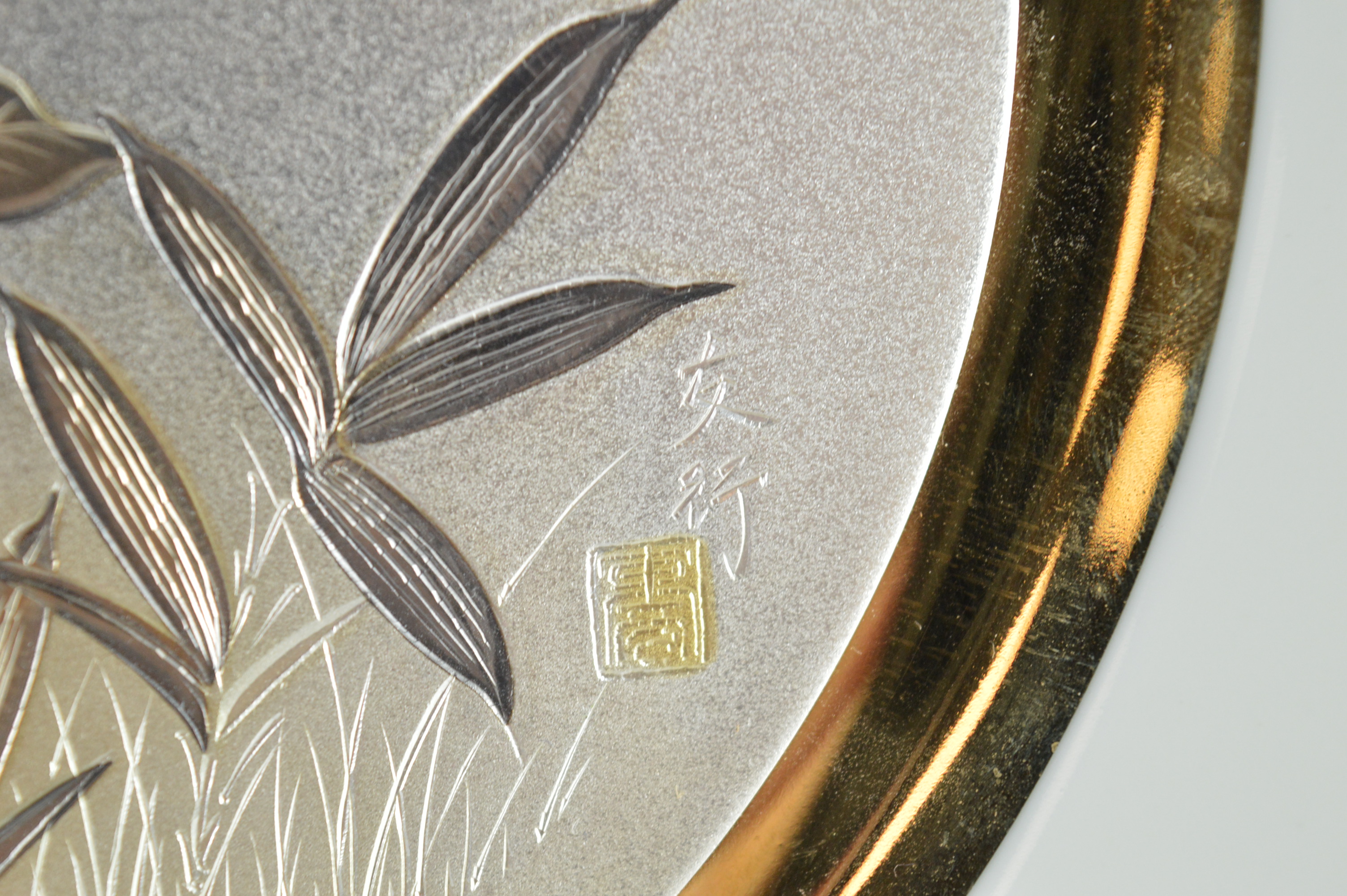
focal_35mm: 82
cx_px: 674
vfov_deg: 16.5
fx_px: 3084
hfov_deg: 24.6
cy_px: 448
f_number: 6.3
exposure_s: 1/80
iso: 800
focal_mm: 55
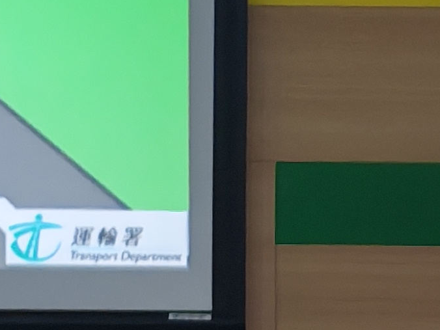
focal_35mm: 618
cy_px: 113
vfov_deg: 2.4
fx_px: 7855
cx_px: -660
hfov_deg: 3.2
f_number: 3
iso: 200
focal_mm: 14.92
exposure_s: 1/33
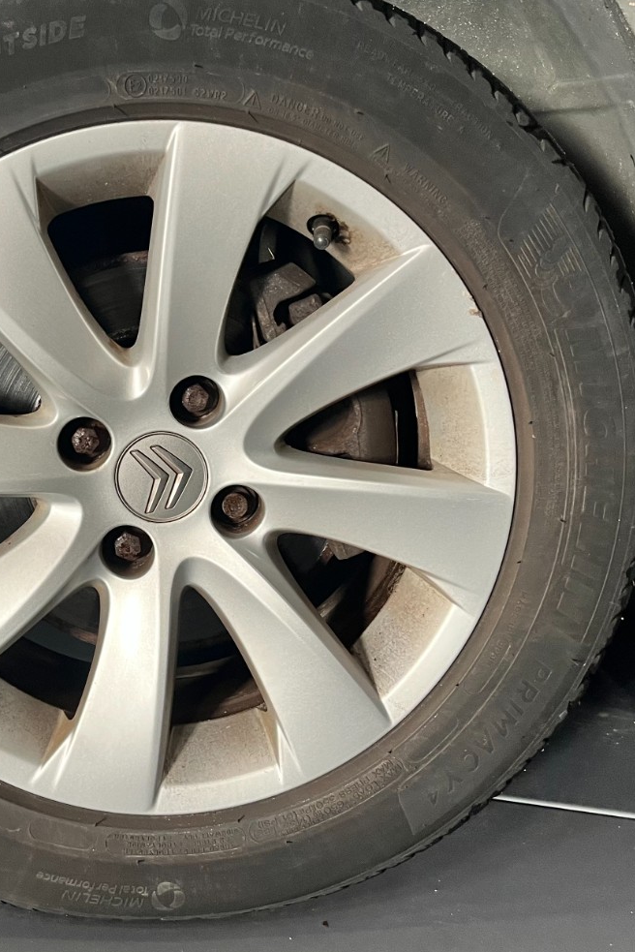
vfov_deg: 44.5
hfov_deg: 29.9
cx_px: 141
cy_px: 440
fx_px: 1163
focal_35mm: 44
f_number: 1.6
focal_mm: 5.1
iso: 160
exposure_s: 1/50
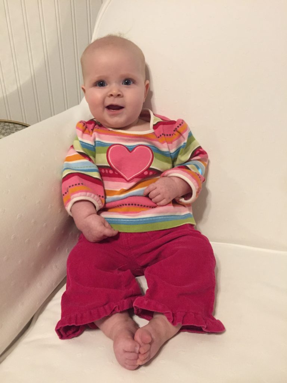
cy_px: 192
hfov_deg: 48.2
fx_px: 321
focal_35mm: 29
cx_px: 144
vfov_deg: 61.7
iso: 250
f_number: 2.2
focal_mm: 4.15
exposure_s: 1/30
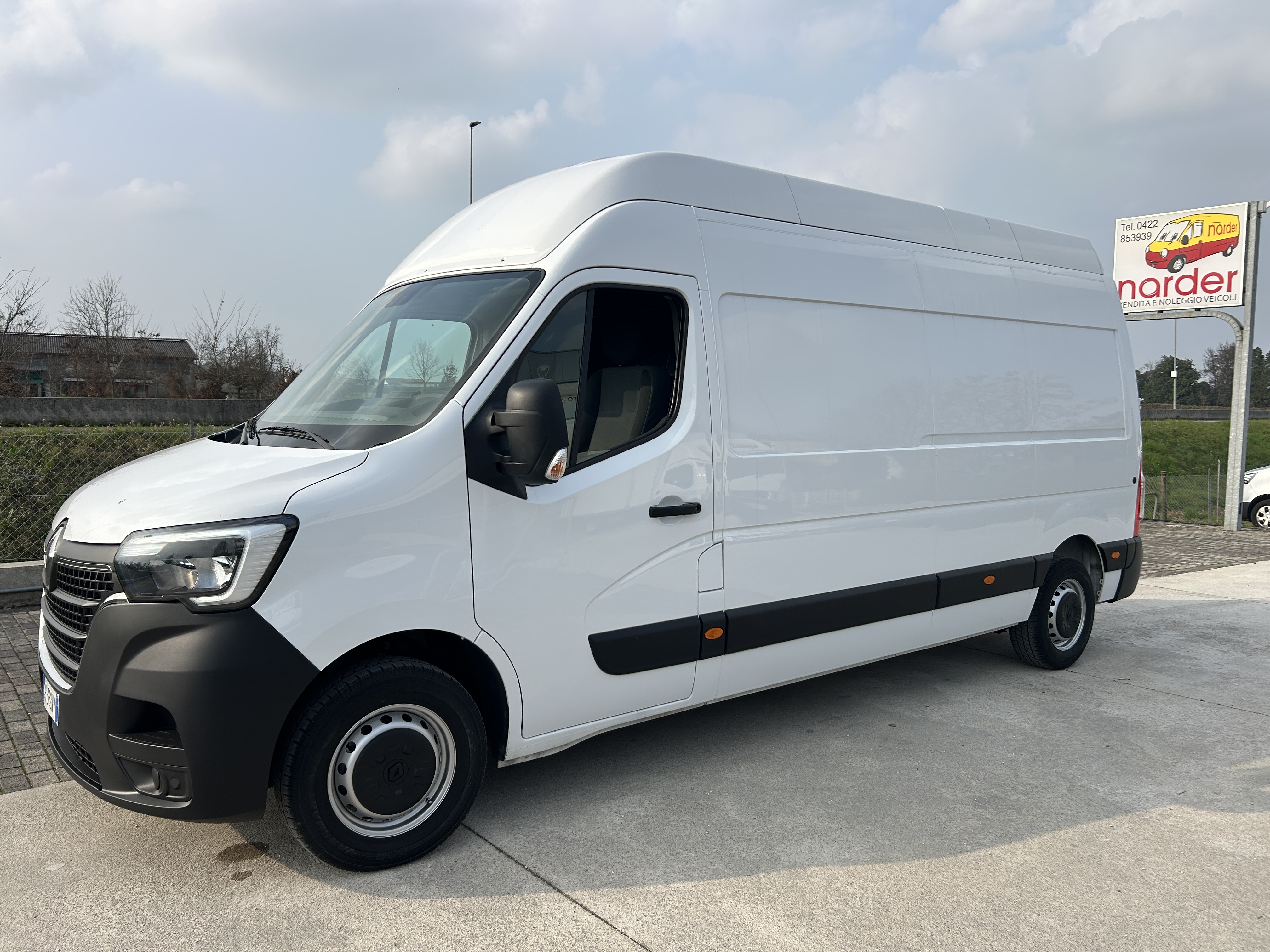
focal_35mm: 26
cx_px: 635
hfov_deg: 67.3
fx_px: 954
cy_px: 476
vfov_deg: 53.1
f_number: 1.5
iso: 50
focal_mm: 5.7
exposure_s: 1/4274
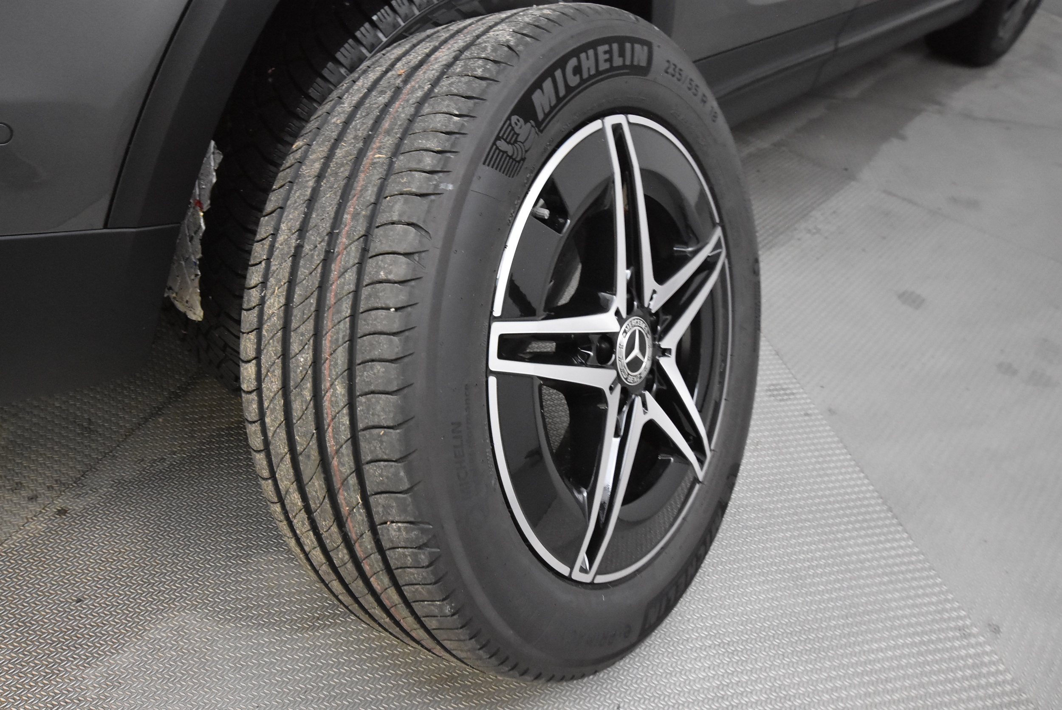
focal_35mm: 30
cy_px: 355
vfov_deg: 43.7
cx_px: 531
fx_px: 886
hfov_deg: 61.9
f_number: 5.6
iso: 5000
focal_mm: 20
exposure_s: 1/60
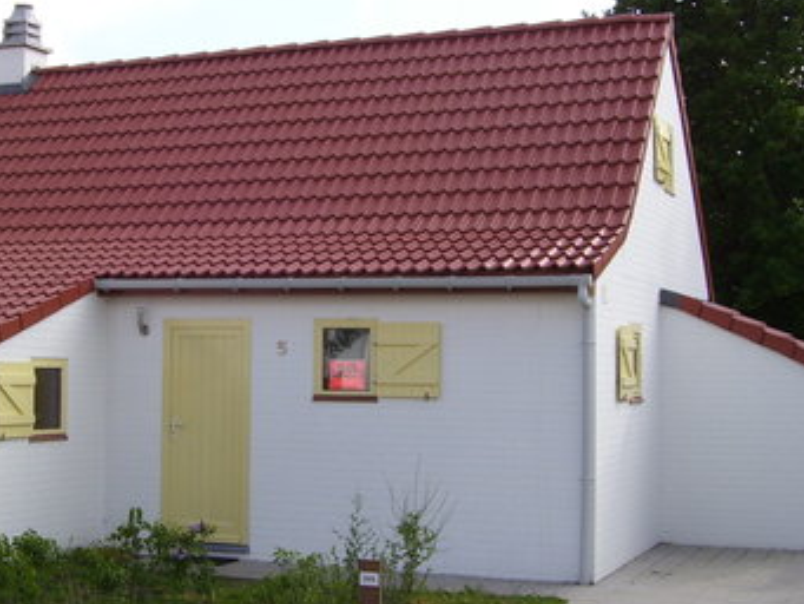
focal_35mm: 66
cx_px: 224
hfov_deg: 29.0
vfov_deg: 22.2
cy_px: 254
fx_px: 1533
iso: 80
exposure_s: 1/250
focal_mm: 7.6
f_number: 5.6
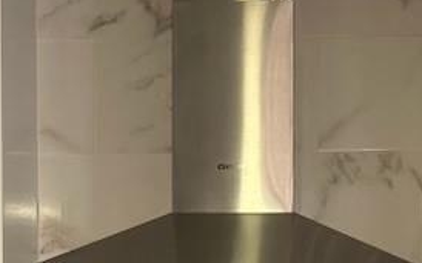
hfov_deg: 21.8
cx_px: 253
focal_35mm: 95
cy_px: 634
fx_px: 1092
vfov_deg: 11.4
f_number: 1.78
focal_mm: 6.86
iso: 200
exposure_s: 1/60
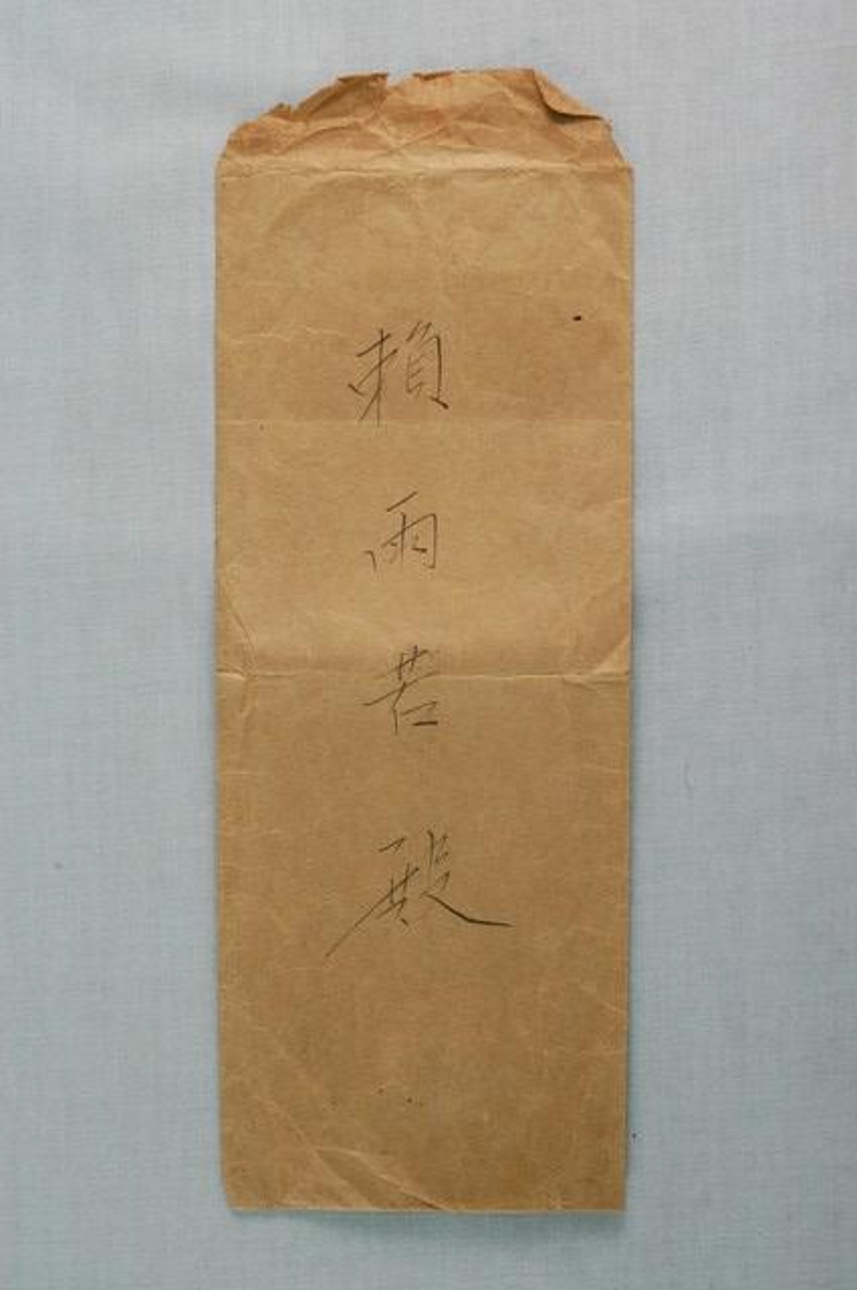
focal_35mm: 66
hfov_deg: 20.6
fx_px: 2363
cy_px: 645
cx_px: 428
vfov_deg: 30.5
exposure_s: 1/13
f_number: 8
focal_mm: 44
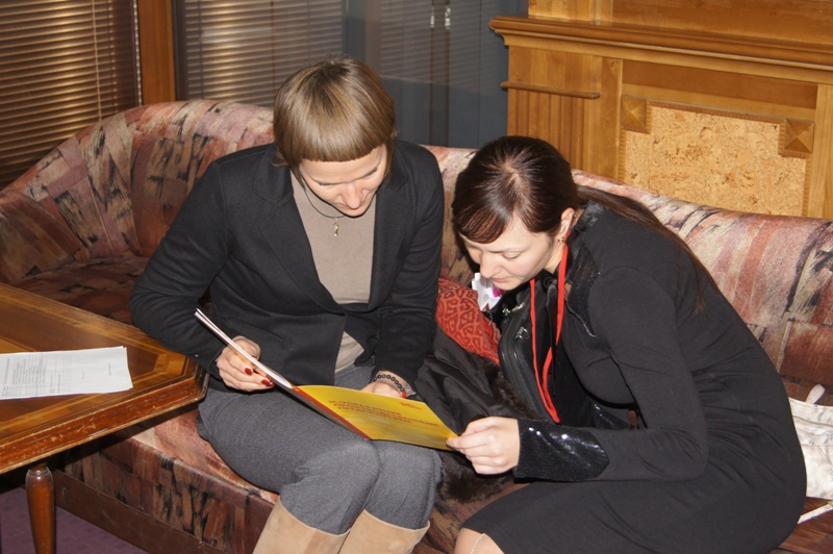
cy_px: 277
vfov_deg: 20.1
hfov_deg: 29.9
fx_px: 1561
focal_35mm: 68
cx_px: 416
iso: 800
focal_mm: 45
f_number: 5.6
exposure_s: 1/80
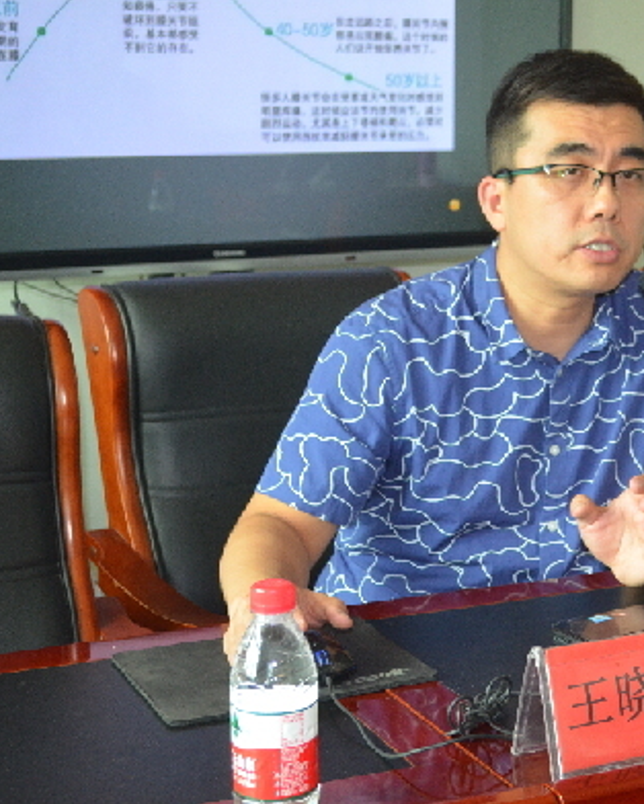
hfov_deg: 20.6
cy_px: 405
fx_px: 1738
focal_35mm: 73
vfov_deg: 26.0
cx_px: 569
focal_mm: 34
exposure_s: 1/60
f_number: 5
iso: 1100
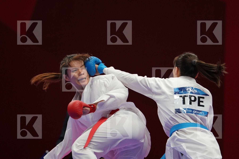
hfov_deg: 4.9
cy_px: 80
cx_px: 120
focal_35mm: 420
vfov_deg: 3.3
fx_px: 2788
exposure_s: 1/1000
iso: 2500
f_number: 4
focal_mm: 280
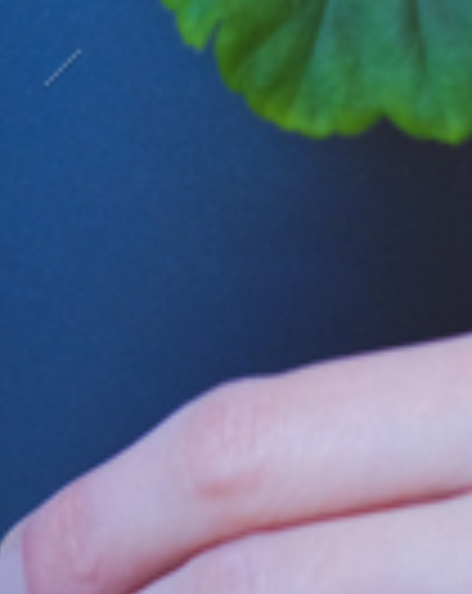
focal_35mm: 530
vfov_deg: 3.6
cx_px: 265
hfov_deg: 2.9
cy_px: -866
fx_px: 9287
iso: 400
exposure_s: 1/27
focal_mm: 56
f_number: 2.8
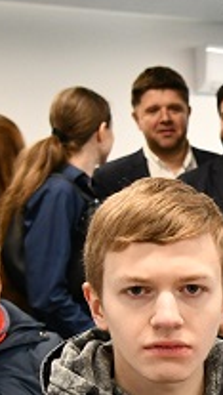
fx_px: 1267
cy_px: 344
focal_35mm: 121
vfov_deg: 17.5
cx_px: 501
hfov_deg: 9.2
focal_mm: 29
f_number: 4
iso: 2500
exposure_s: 1/100
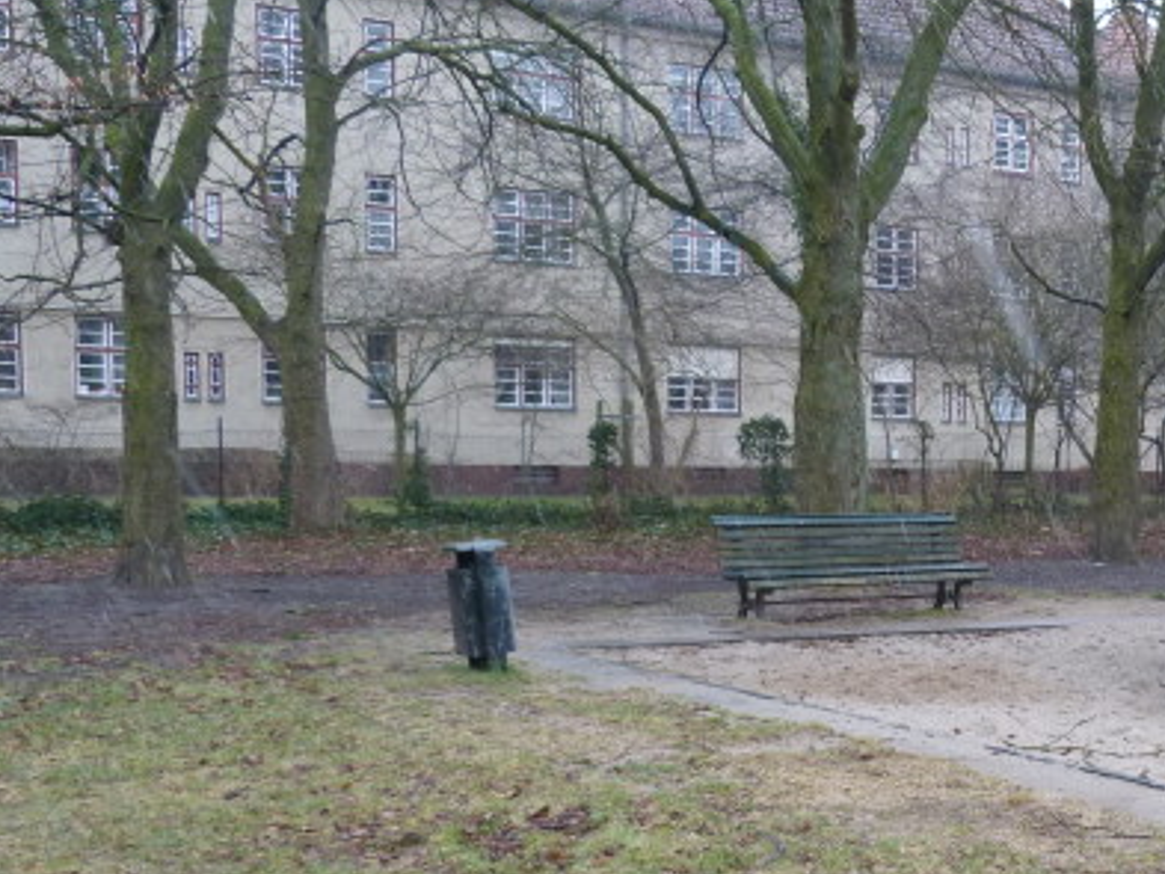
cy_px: 634
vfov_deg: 25.4
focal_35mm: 57
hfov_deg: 31.5
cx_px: 1135
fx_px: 1919
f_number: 2.9
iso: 125
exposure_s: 1/60
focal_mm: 5
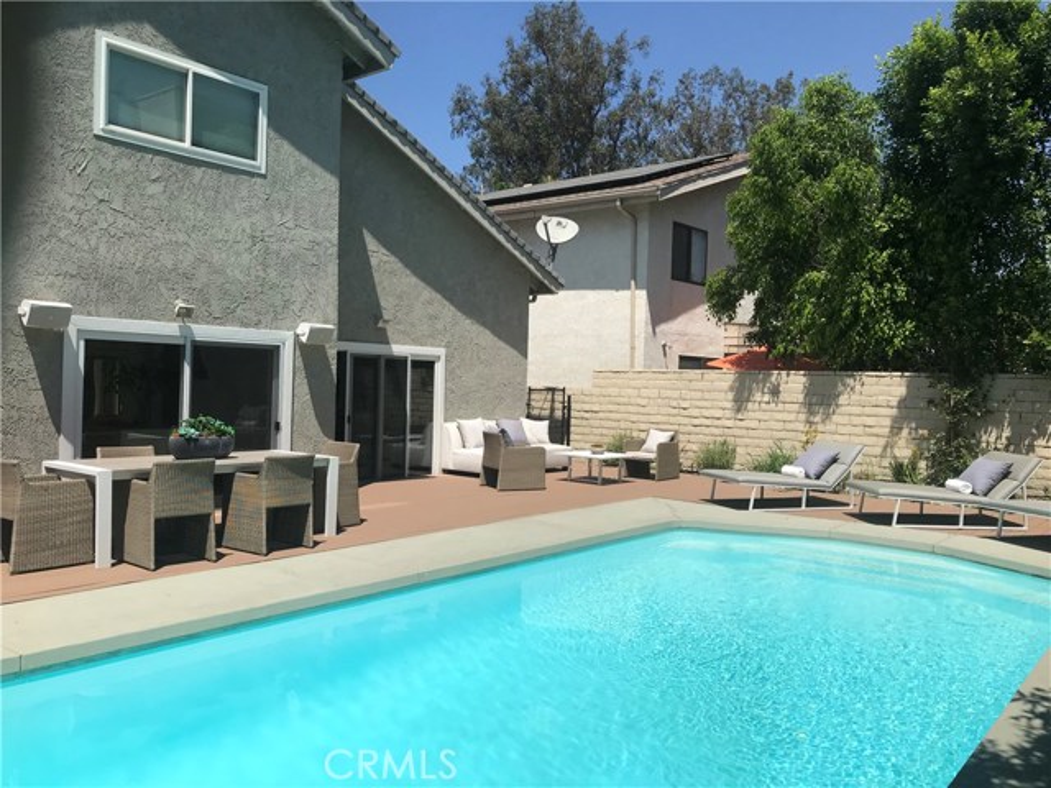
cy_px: 394
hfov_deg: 63.4
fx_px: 850
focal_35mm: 28
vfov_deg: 49.7
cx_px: 526
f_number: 1.8
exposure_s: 1/4367
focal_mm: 3.99
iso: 20
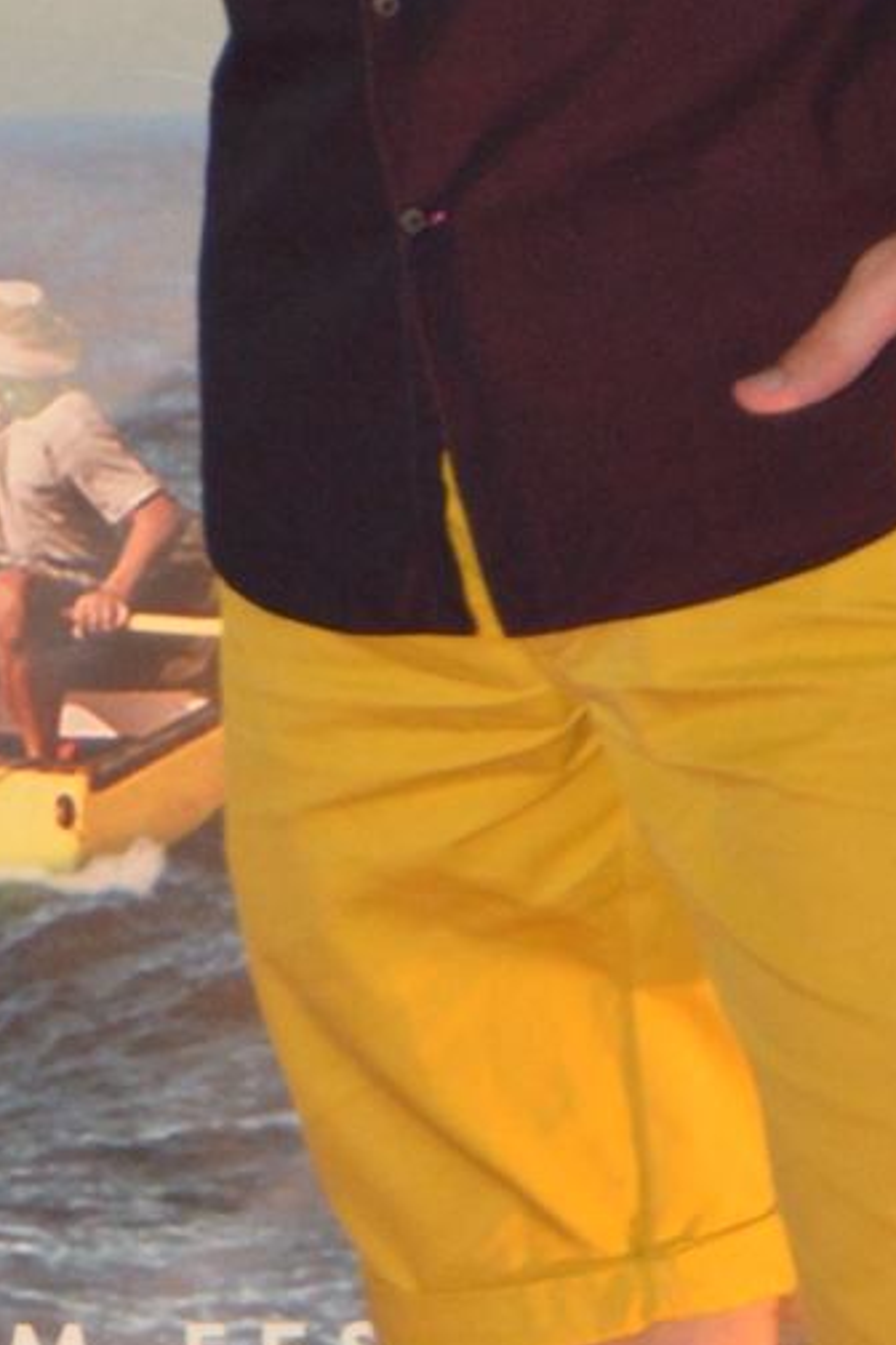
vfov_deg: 7.1
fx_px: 10788
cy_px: -238
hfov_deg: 4.7
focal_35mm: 289
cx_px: -228
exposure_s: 1/125
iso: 2000
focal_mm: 52
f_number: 6.3
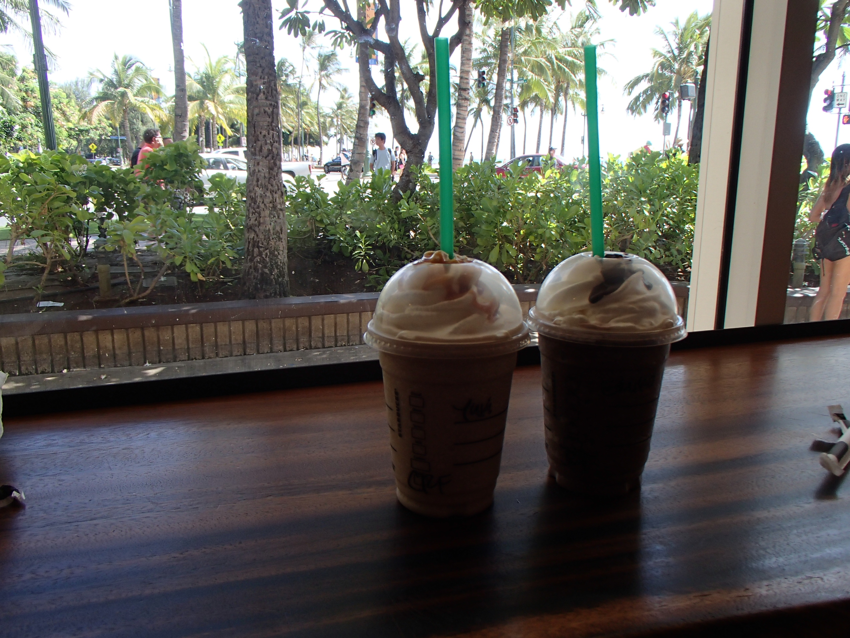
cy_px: 319
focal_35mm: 28
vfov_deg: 49.7
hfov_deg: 63.4
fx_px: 688
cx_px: 425
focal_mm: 5
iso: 100
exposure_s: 1/160
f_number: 3.9
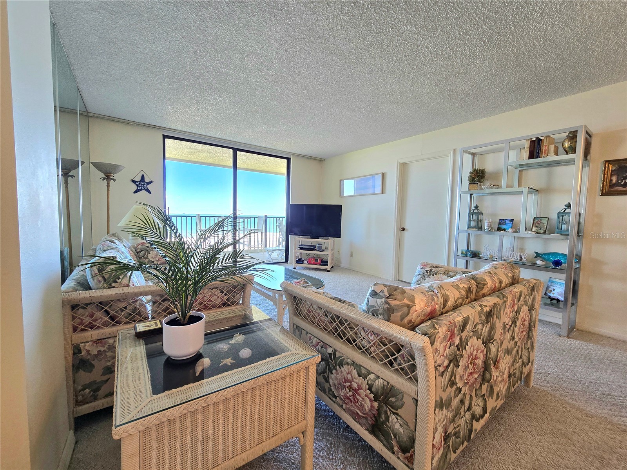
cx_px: 314
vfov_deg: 89.9
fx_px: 235
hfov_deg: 106.2
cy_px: 235
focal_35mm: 13
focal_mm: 2.2
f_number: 2.2
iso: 64
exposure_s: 1/60.2
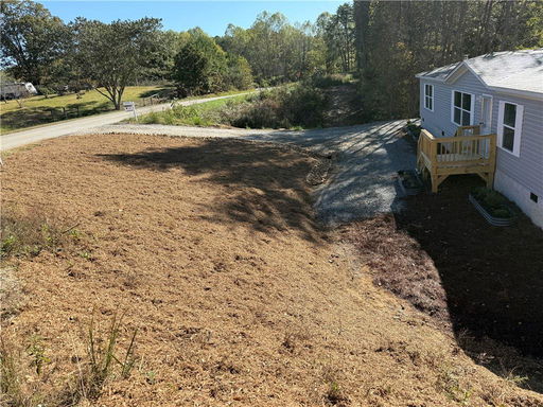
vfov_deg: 56.8
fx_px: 376
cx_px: 272
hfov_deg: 71.6
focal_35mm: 24
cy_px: 204
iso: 80
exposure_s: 1/2110
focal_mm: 6.76
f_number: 1.78
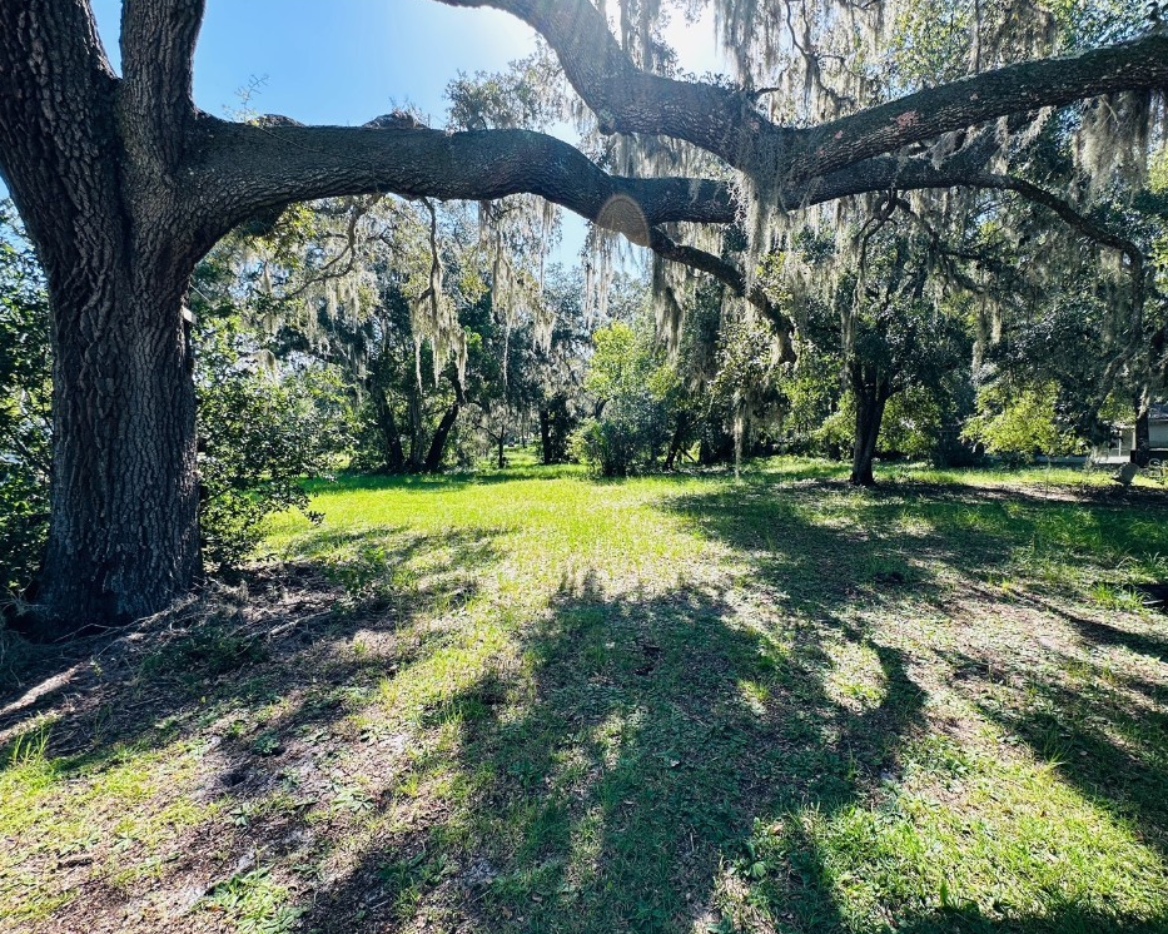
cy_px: 467
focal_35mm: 15
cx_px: 625
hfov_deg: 96.7
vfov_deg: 84.0
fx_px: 518
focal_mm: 2.22
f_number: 2.2
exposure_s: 1/537
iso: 40
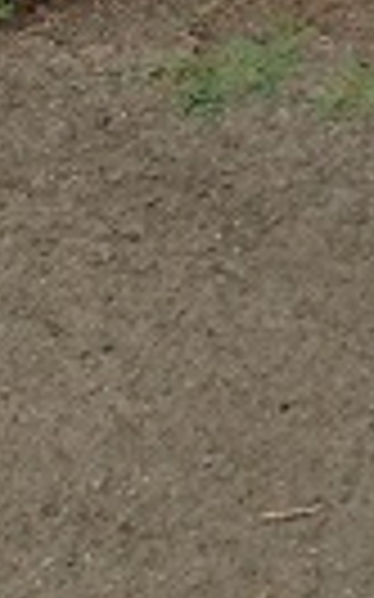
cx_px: 608
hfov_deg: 8.1
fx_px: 2580
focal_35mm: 158
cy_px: -571
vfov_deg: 11.9
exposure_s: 1/437
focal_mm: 4.13
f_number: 2.4
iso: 50
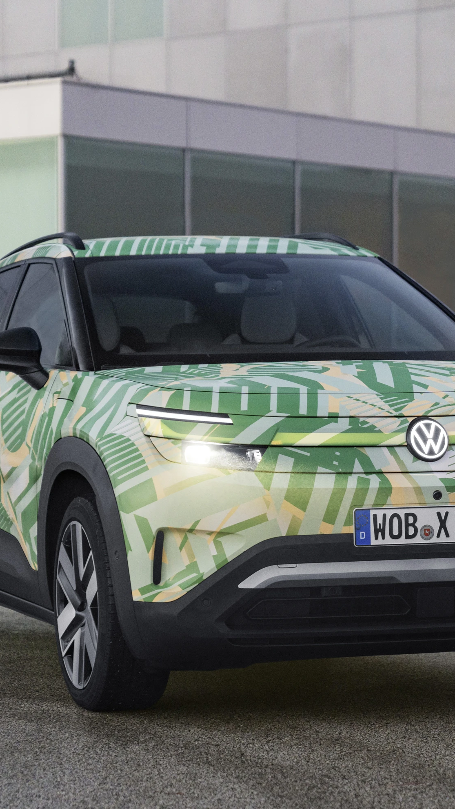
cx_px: 134
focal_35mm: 111
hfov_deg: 10.9
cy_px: 401
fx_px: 2381
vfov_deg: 19.3
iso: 800
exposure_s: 1/200
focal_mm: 70
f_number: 2.8
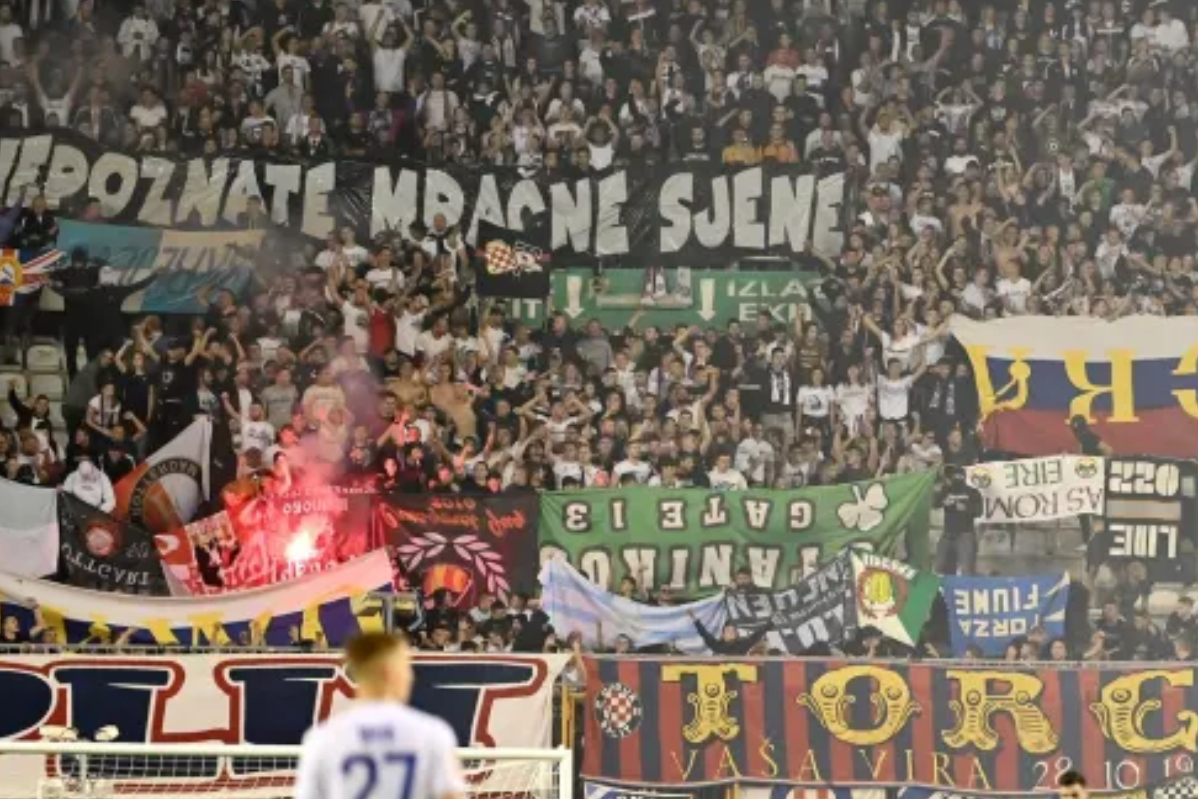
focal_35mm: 313
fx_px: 10415
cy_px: 596
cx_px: 887
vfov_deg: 4.4
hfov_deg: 6.6
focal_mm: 200
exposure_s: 1/1250
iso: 3200
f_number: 2.8
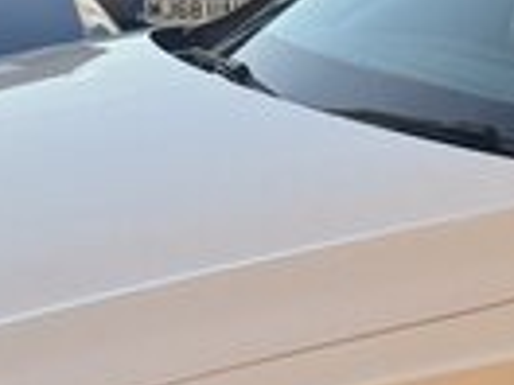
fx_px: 2168
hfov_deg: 12.9
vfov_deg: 10.1
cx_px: 728
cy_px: 354
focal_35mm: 146
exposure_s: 1/952
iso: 80
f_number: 1.78
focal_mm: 6.76
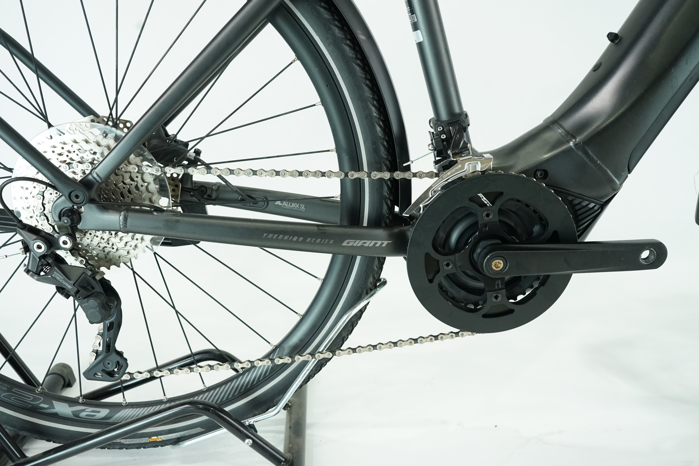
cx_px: 350
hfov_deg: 60.3
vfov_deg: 42.3
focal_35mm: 31
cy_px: 233
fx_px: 602
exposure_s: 1/200
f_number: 5.6
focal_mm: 31
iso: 2500
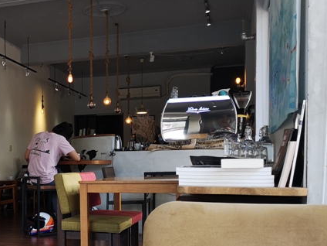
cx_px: 50
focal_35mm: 51
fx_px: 482
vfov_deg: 28.2
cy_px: 180
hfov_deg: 35.8
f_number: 1.8
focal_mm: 3.95
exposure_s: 1/120
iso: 64
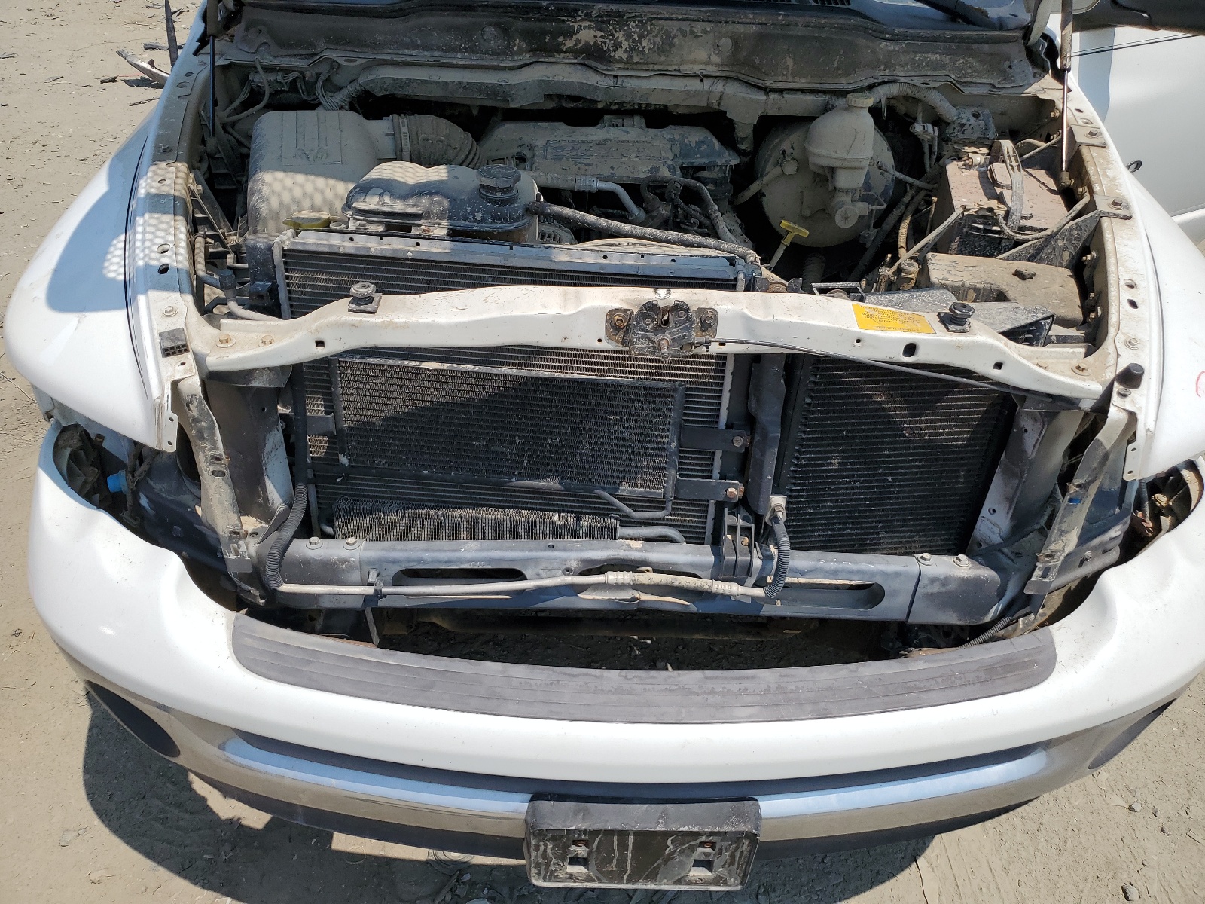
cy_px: 452
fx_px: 905
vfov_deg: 53.1
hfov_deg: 67.3
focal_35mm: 26
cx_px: 602
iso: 50
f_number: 1.5
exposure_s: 1/5000
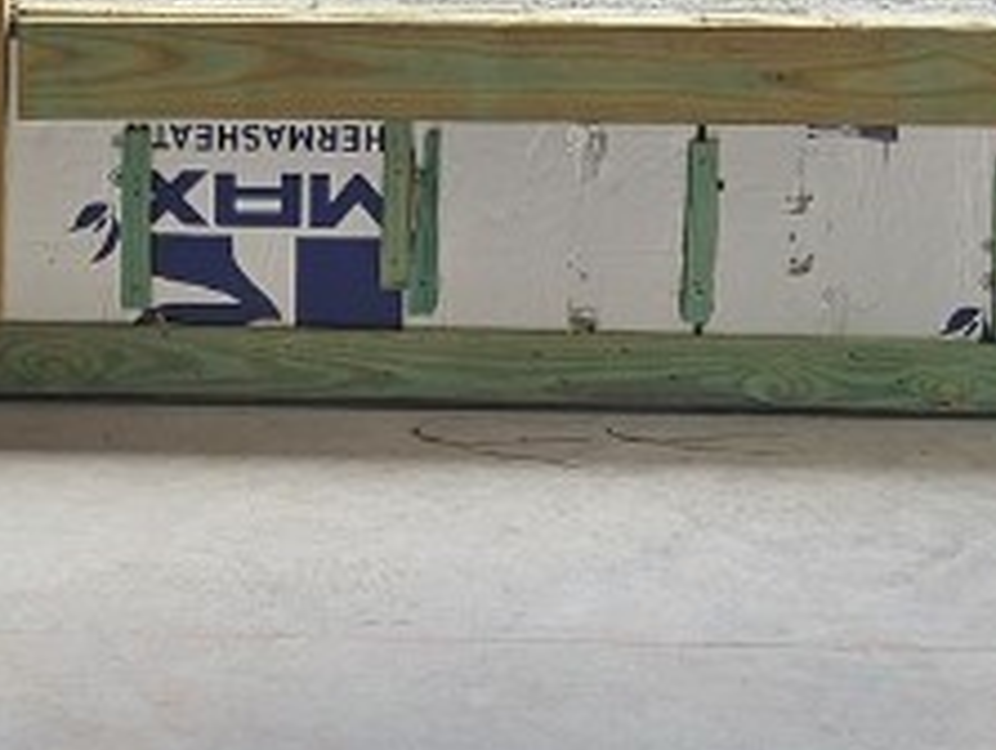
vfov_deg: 12.4
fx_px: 3170
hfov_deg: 17.8
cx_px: 634
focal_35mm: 110
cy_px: -585
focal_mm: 5
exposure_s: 1/441
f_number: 1.8
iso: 50
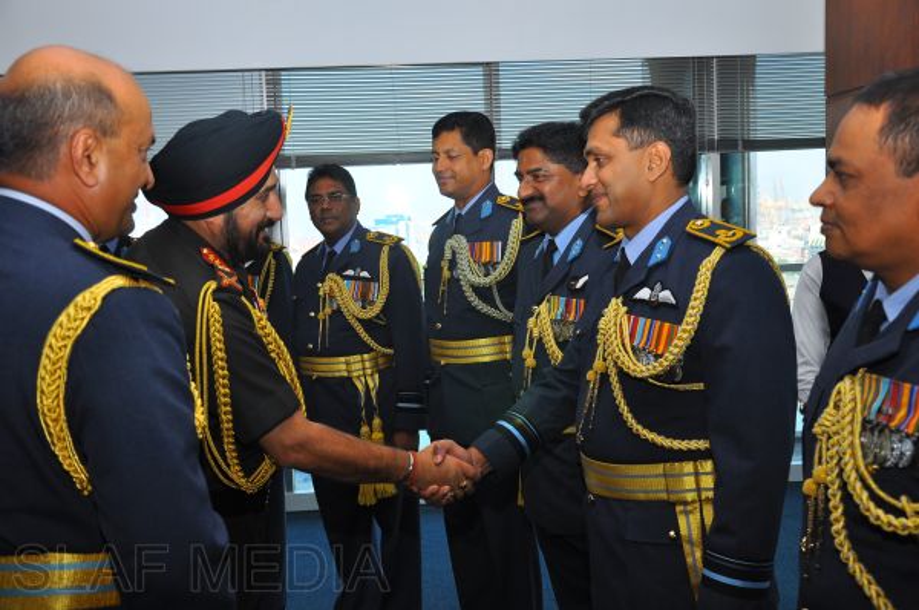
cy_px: 305
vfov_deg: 35.4
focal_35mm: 38
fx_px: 956
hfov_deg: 51.4
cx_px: 460
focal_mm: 25
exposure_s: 1/125
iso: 320
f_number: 6.3
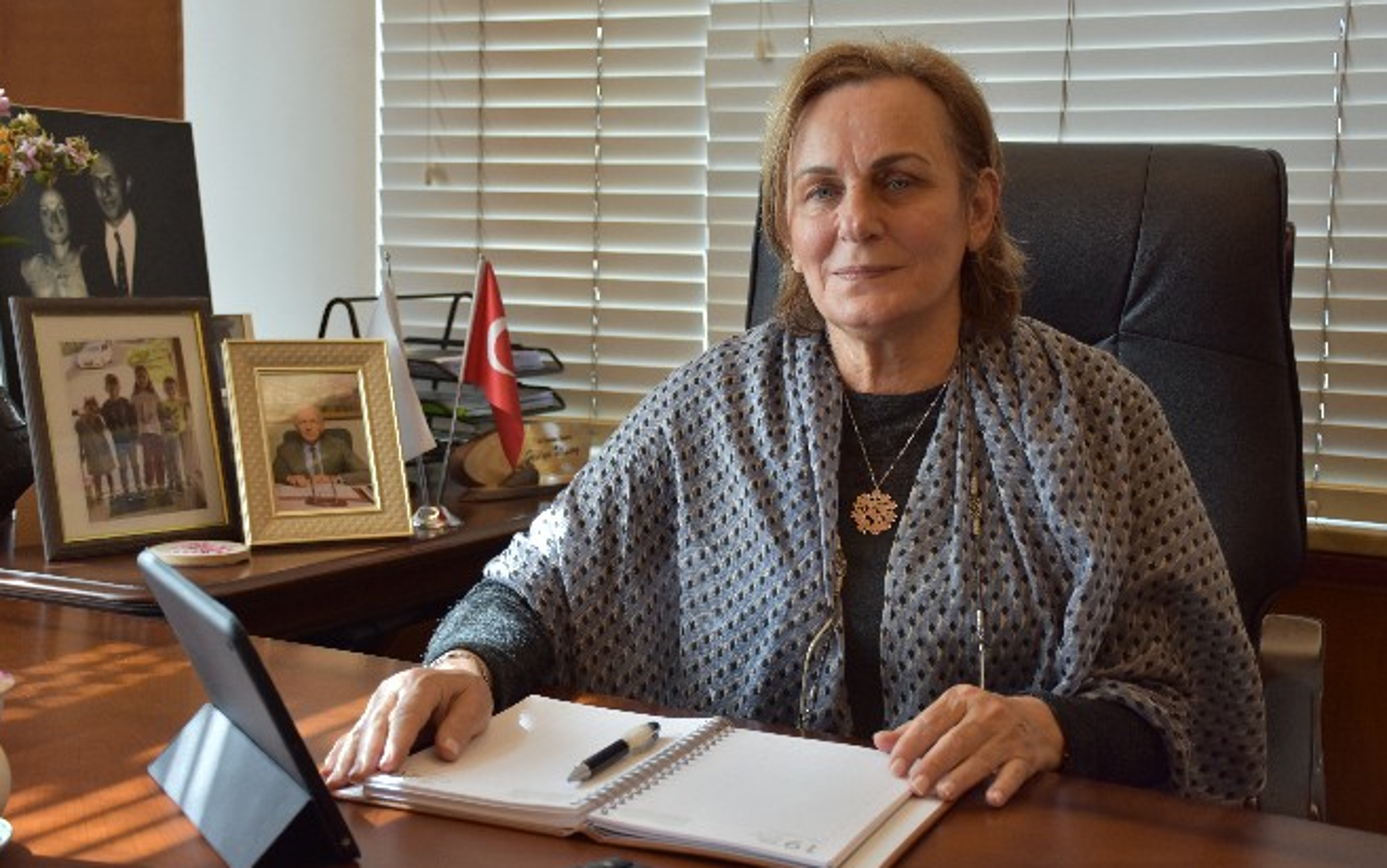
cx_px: 686
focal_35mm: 53
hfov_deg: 38.2
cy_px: 432
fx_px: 2004
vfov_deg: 24.4
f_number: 4.2
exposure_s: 1/50
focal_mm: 34
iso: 500
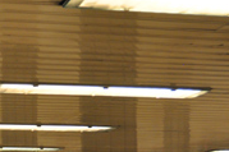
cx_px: -68
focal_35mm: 101
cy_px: 198
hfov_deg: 18.8
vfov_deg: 13.1
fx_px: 642
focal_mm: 20
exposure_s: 1/50
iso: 800
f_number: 3.5
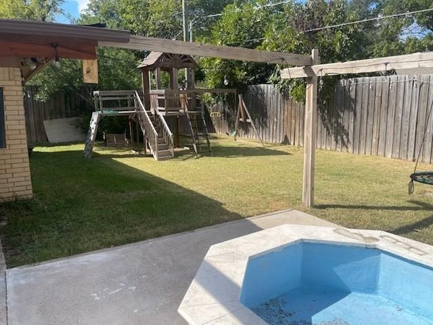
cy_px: 162
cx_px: 216
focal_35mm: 25
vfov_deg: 54.9
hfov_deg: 69.4
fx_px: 313
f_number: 1.6
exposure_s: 1/2165
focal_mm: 5.1
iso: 32
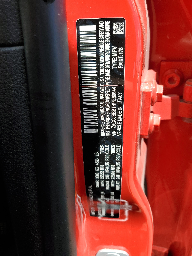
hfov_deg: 53.1
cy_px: 128
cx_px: 96
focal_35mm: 26
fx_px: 192
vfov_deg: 67.3
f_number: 1.5
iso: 50
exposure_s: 1/1429
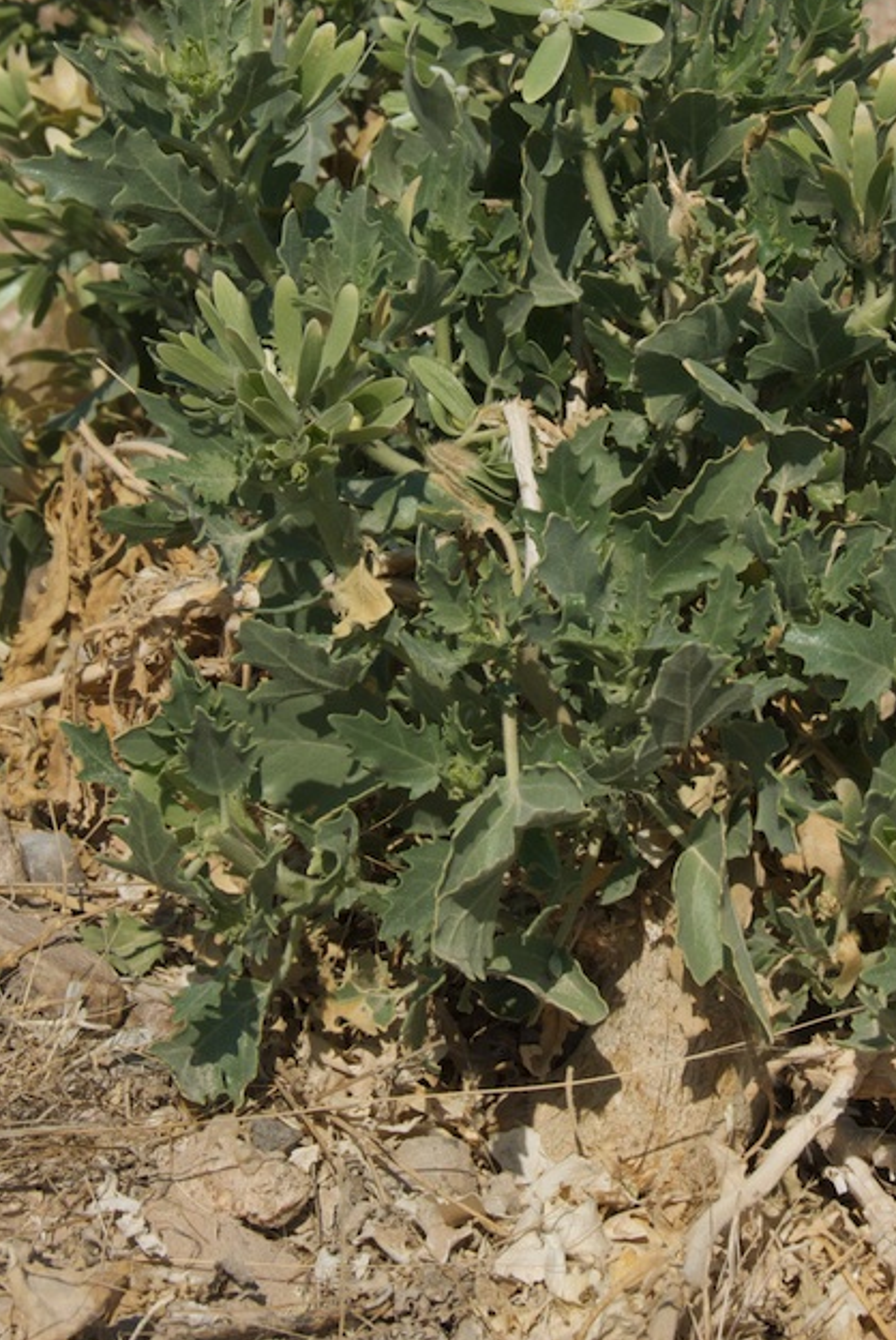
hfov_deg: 11.4
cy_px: 354
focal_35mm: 120
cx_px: 612
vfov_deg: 17.0
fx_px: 4470
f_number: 16
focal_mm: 50
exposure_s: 1/320
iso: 320
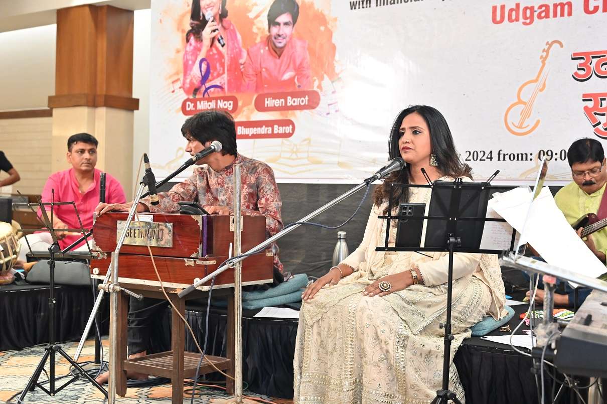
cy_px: 202
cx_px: 304
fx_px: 826
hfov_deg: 40.4
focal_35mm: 49
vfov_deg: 27.5
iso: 2500
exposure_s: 1/160
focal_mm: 49
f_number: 4.5
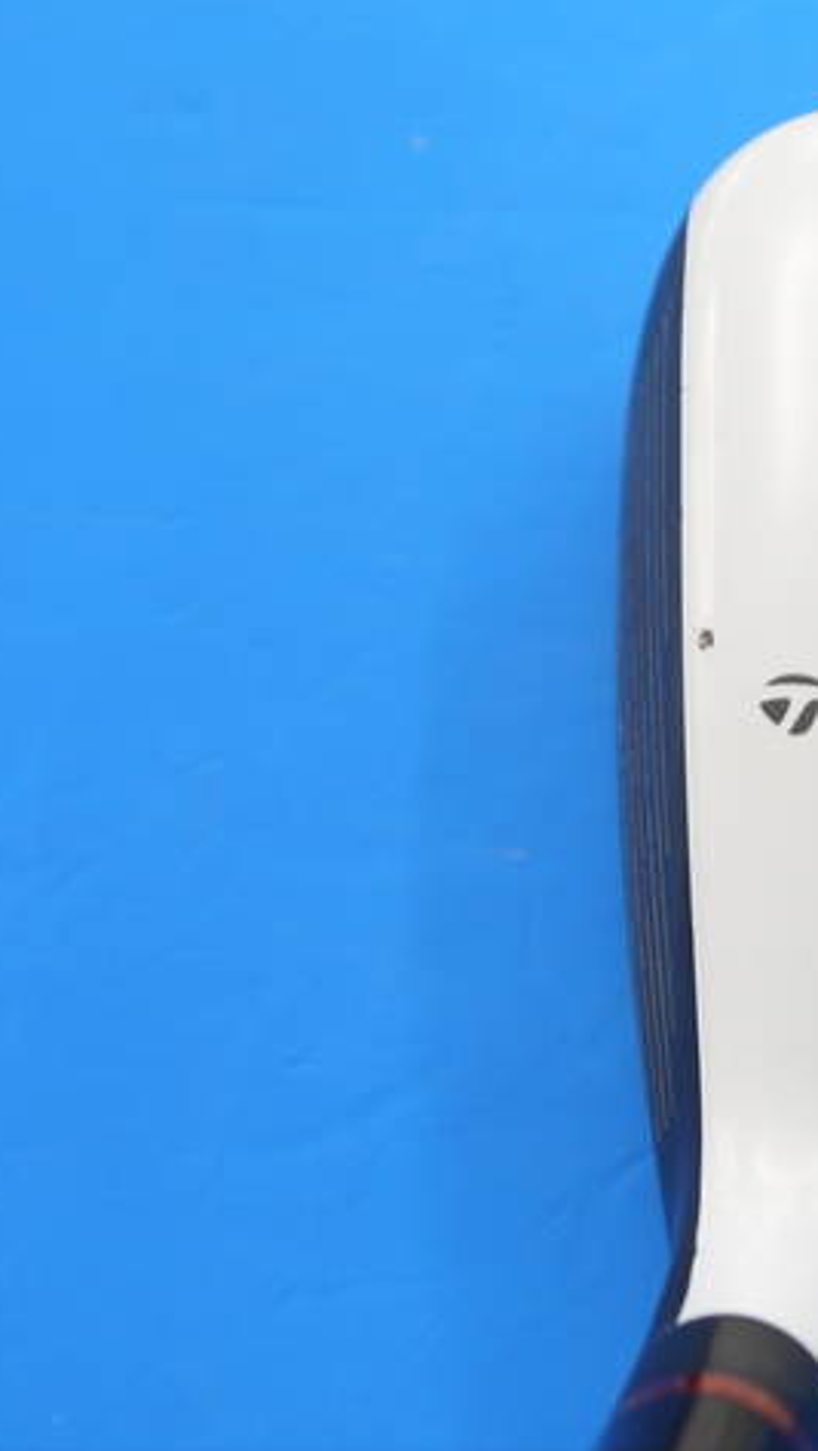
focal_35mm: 100
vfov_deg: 21.4
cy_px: 726
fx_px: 3852
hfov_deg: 12.0
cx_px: 861
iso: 400
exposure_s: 1/80
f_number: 5.2
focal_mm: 34
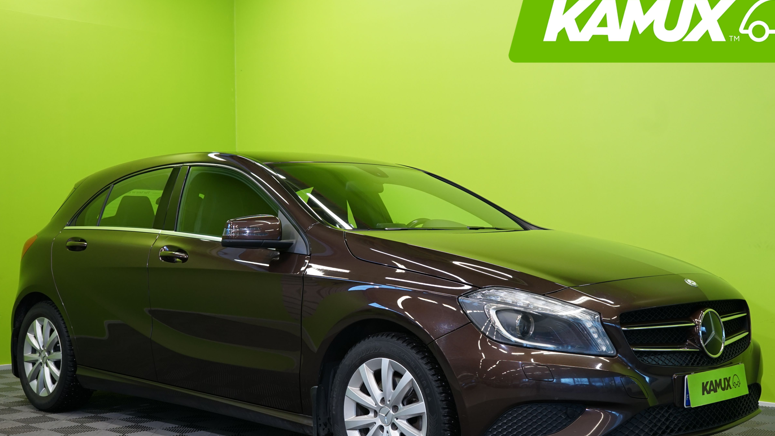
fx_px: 1027
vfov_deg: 23.9
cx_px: 386
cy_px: 272
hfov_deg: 41.3
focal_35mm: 50
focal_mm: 38
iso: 500
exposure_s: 1/30
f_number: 5.6
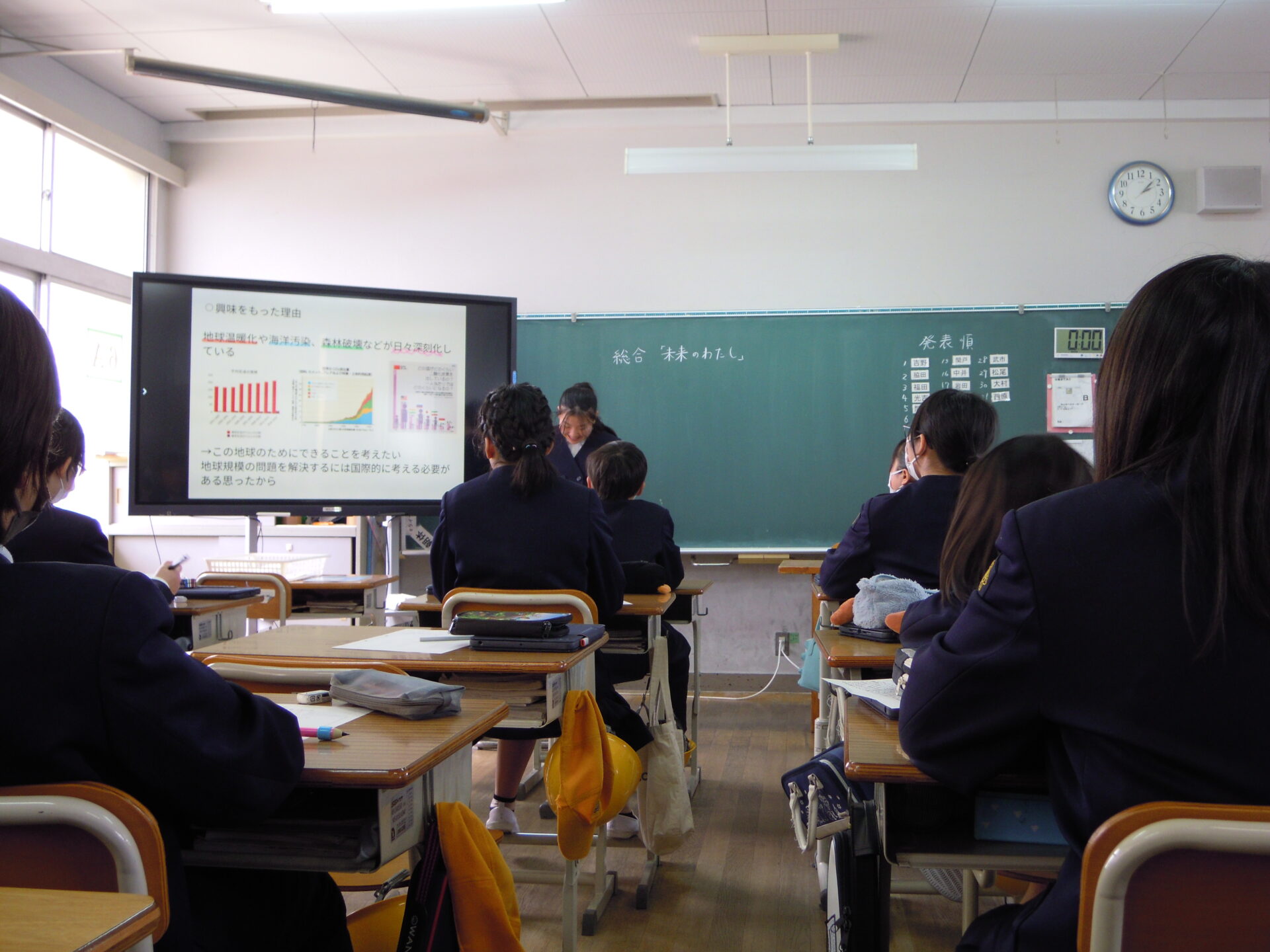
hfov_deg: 51.4
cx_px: 635
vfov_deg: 39.7
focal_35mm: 36
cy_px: 476
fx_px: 1321
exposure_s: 1/40
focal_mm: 6.4
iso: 125
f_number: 3
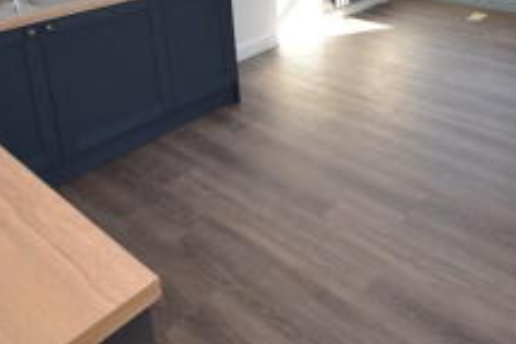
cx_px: 389
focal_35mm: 33
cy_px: -25
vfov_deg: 34.9
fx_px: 473
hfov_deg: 54.5
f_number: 6.3
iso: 800
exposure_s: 1/200
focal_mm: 10
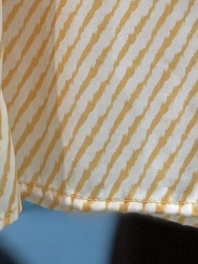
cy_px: -409
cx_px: 281
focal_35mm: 174
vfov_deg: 9.8
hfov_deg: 8.4
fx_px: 1328
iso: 50
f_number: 1.6
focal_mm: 4.2
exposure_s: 1/100
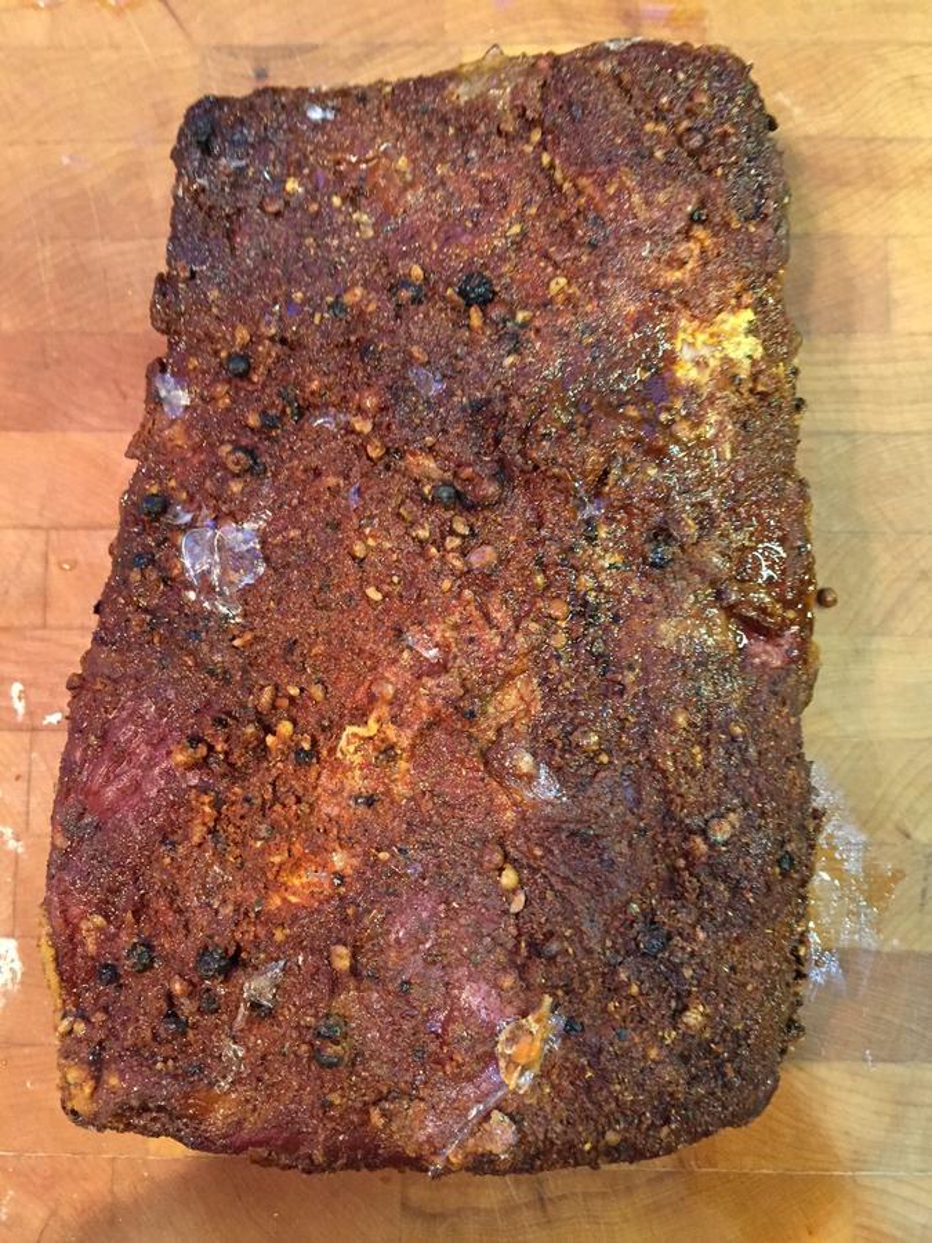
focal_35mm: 29
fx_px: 1041
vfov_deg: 61.7
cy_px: 622
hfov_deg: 48.2
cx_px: 466
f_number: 2.2
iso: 250
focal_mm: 4.15
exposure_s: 1/17
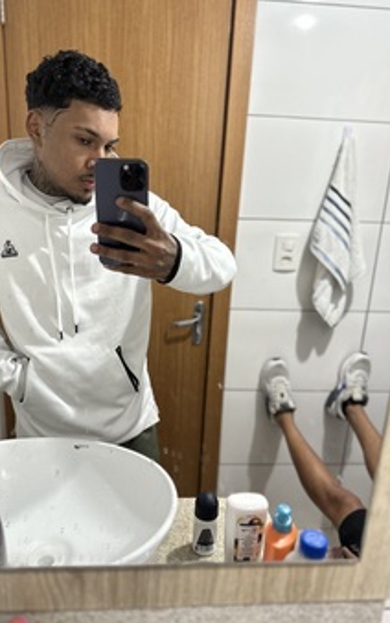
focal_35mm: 26
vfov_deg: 70.4
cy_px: 312
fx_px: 442
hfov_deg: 47.5
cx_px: 173
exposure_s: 1/60
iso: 320
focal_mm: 6.86
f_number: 1.78
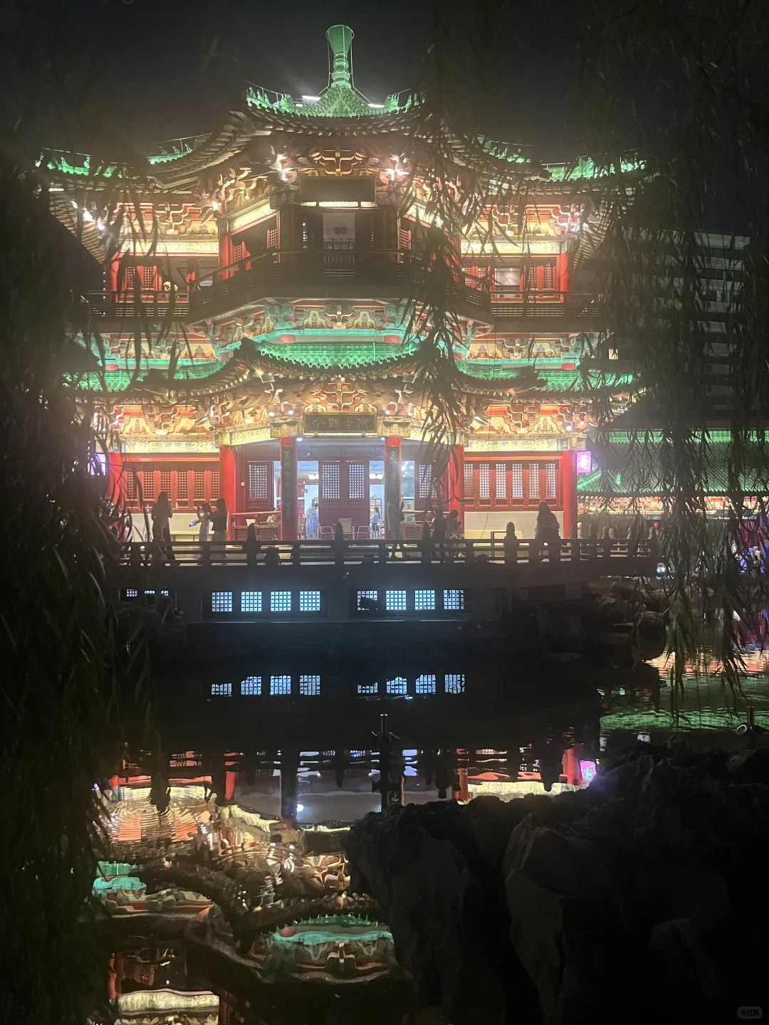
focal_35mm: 26
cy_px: 512
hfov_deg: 53.1
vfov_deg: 67.3
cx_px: 384
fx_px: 770
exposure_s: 1/48
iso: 500
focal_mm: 5.1
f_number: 1.6
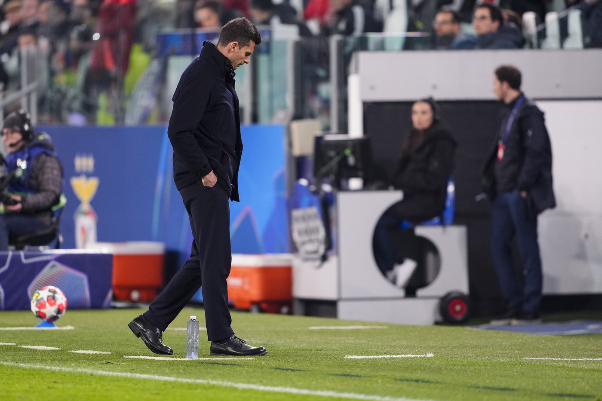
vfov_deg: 3.4
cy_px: 200
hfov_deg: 5.2
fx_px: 6688
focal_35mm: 400
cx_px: 301
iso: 1600
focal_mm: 400
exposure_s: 1/1000
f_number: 2.8
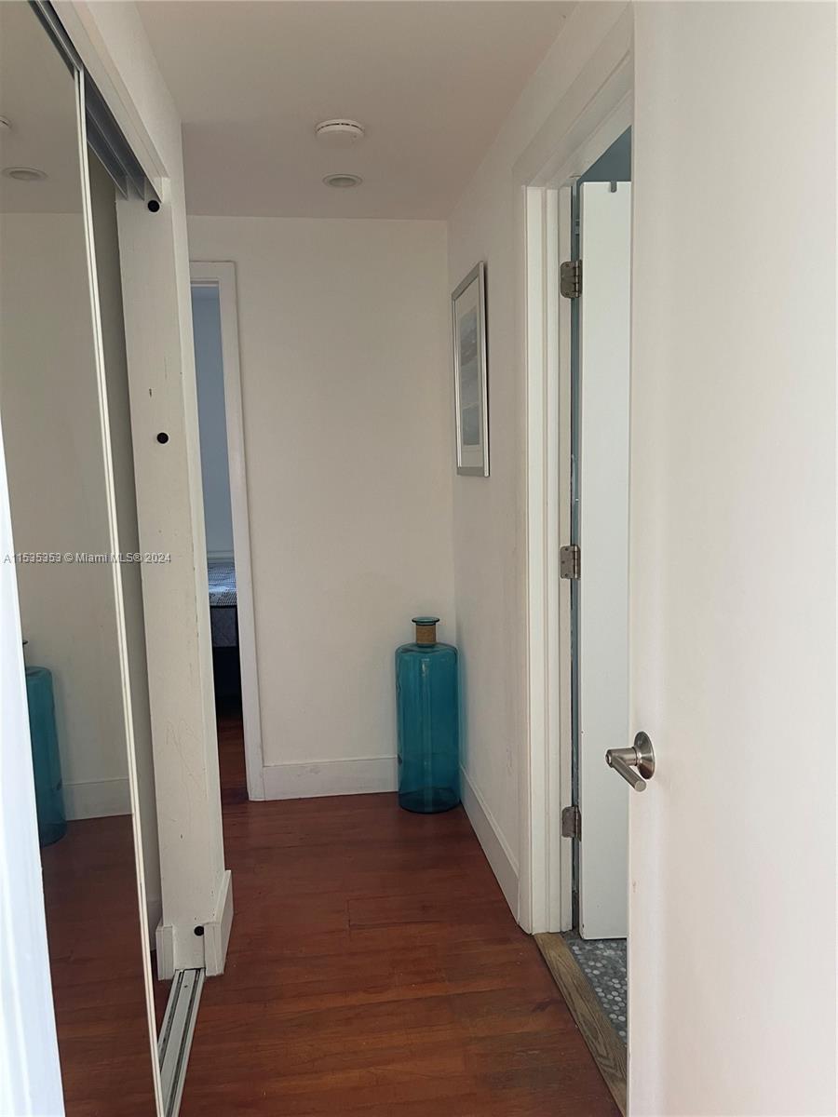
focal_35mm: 25
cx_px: 419
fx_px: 807
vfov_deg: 69.4
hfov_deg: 54.9
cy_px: 558
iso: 125
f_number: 1.6
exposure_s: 1/76
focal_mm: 5.1
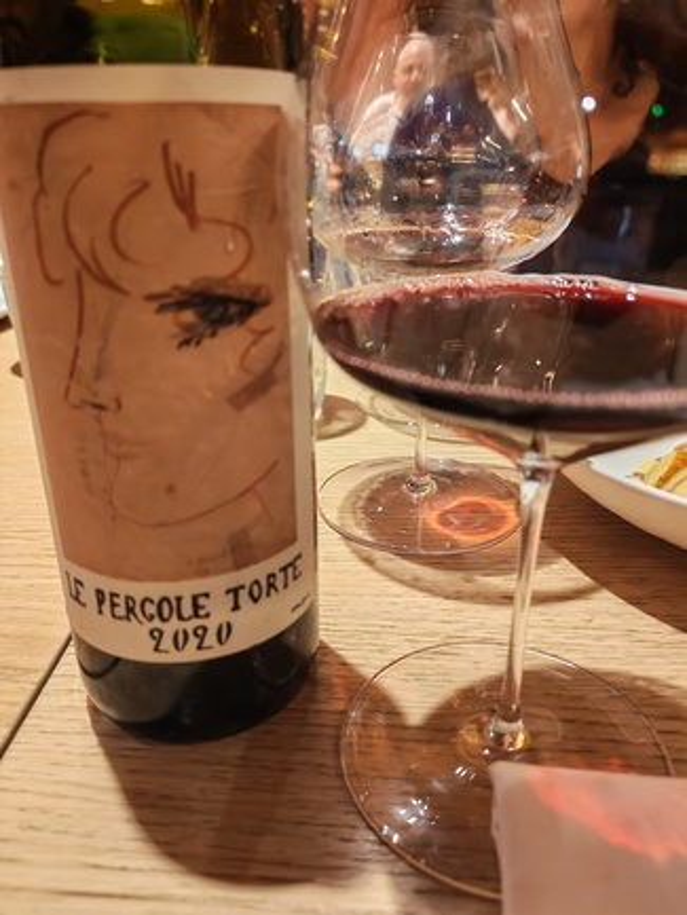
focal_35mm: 27
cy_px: 458
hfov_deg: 51.4
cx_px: 344
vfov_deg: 65.3
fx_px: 714
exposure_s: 1/25
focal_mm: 6.12
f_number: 1.9
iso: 3200
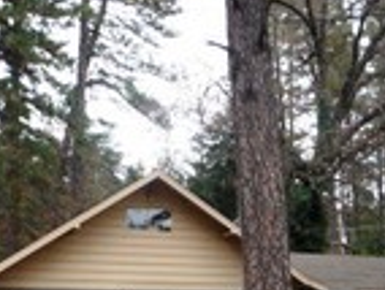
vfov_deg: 19.8
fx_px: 813
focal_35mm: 73
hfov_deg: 26.5
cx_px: 258
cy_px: 268
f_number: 3.3
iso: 100
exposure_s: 1/100
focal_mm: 5.2
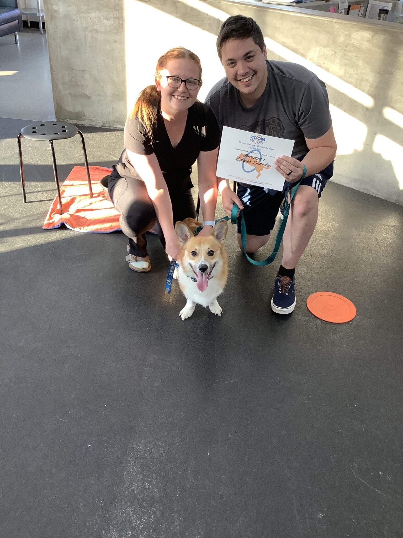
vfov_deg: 58.4
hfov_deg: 45.4
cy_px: 269
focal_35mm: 31
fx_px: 481
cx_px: 202
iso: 80
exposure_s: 1/60
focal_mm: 3.3
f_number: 2.4
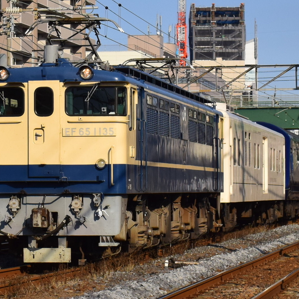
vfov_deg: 23.7
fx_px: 713
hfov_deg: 23.7
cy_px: 150
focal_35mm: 73
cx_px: 164
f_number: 9
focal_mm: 38
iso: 500
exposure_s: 1/2000
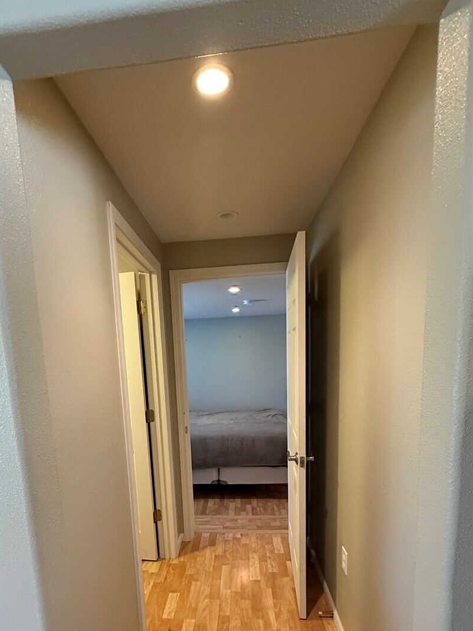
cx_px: 205
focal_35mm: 19
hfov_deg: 68.4
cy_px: 409
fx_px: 346
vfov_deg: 82.4
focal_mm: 2.22
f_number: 2.2
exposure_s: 1/60
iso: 500
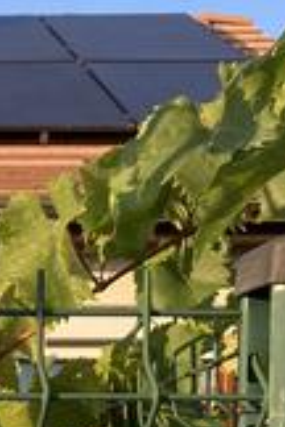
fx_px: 1282
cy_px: 577
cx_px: -261
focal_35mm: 108
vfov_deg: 17.6
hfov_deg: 11.6
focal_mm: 3.99
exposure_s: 1/311
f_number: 1.8
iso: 20
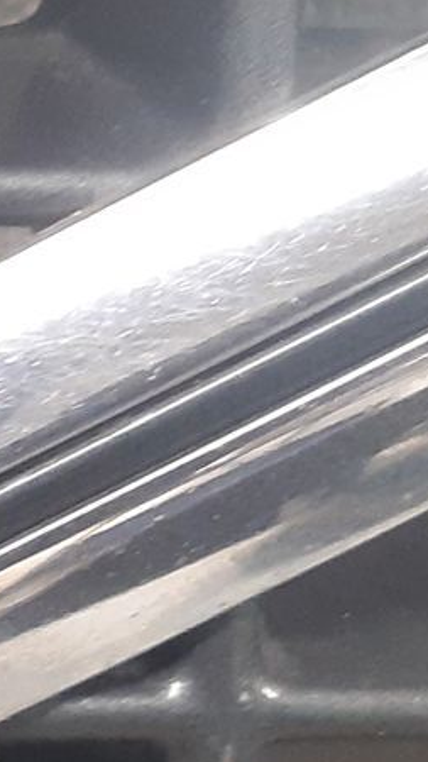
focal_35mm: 129
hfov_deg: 7.5
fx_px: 2604
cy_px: 919
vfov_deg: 16.0
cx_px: -1103
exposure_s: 1/33
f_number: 1.7
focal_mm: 3.93
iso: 250
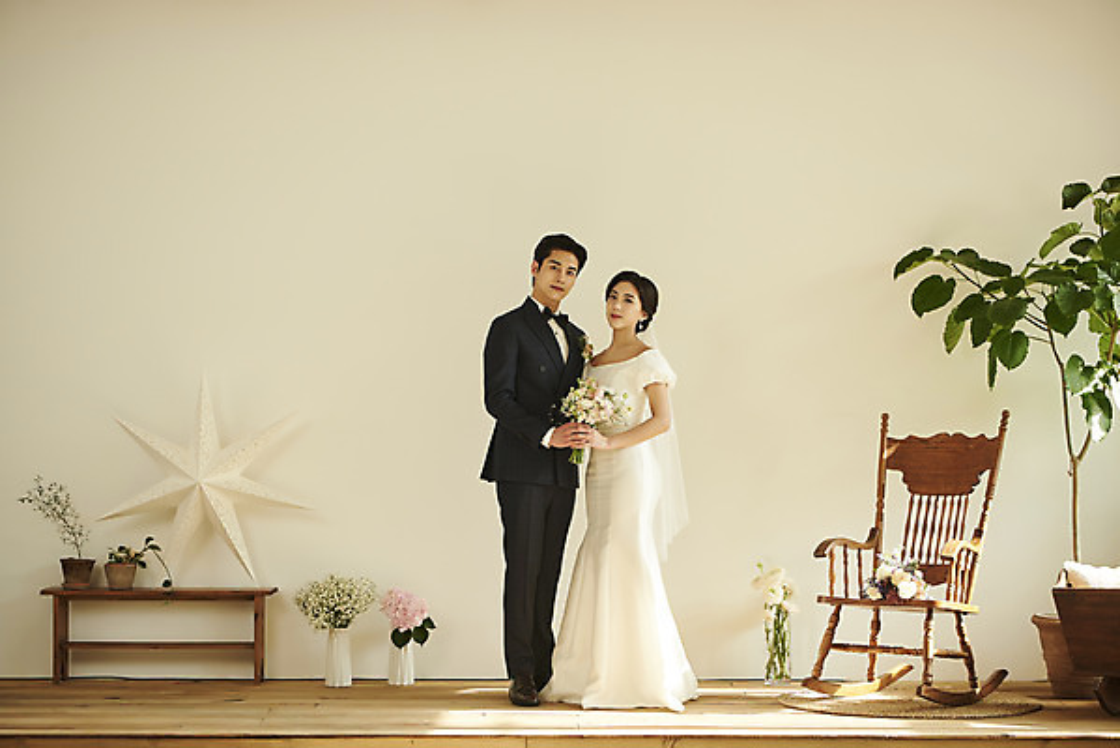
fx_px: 2023
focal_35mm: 65
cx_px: 560
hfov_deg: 30.9
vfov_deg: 20.9
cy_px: 374
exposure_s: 1/125
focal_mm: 65
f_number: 4
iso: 250
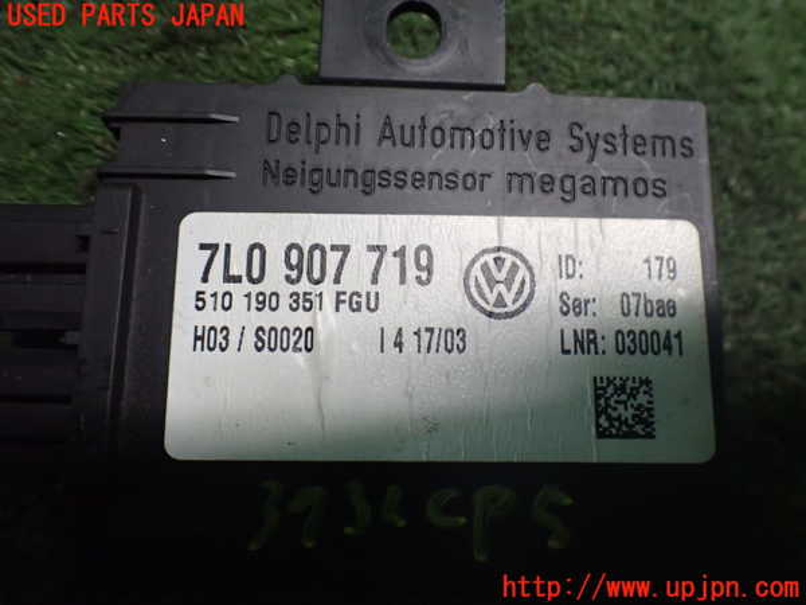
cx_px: 403
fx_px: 699
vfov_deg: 46.8
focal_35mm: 30
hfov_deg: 60.0
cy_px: 302
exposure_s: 1/125
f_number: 2.3
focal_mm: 5.4
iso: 800
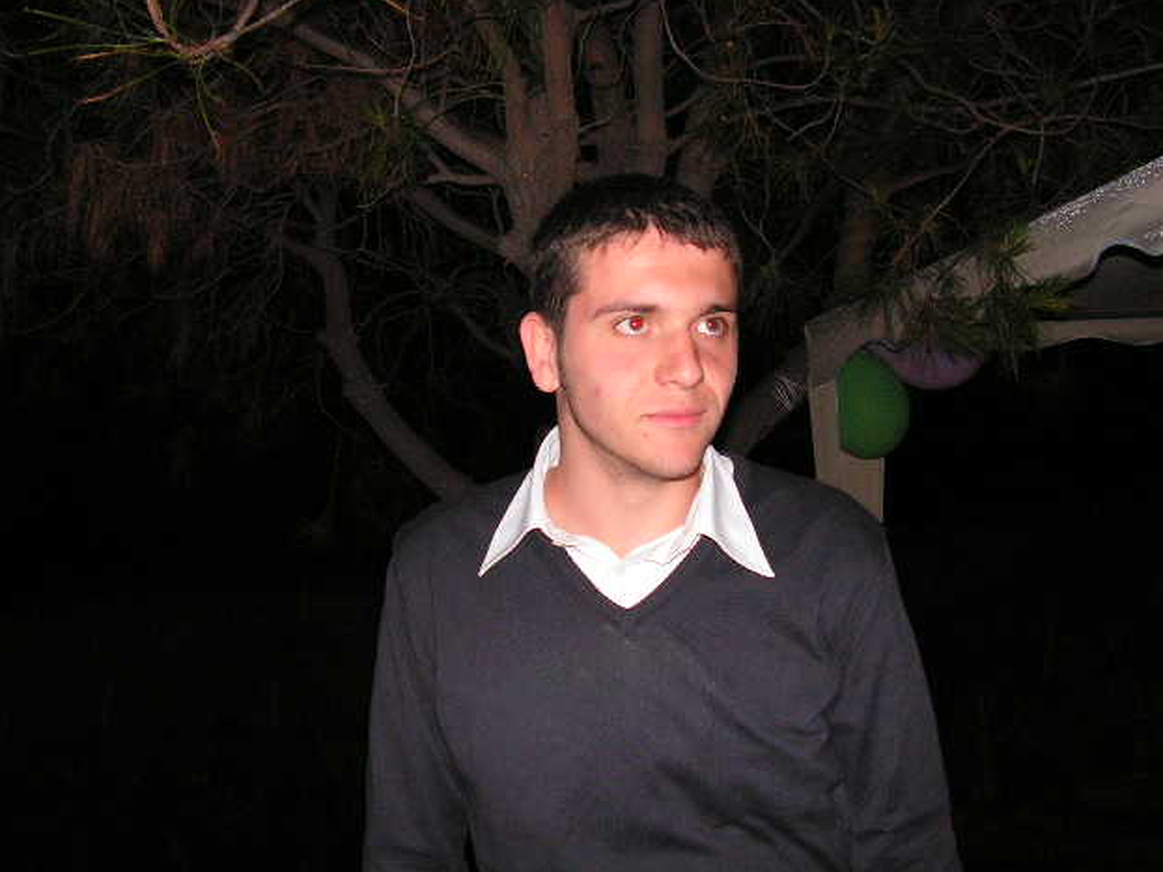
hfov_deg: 50.1
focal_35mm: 37
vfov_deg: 38.7
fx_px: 1243
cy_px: 428
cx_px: 596
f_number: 3.2
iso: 200
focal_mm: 6
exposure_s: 1/40
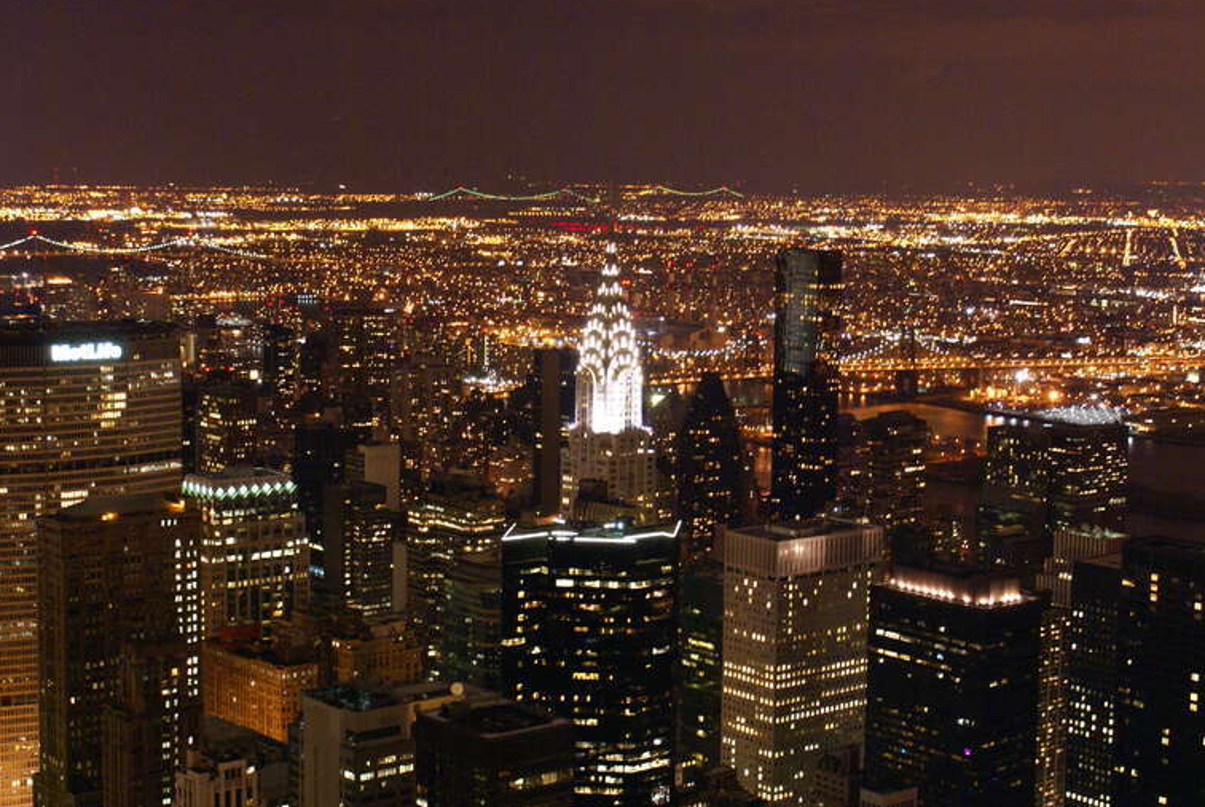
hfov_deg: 35.9
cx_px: 620
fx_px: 1861
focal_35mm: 56
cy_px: 390
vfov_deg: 24.5
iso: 800
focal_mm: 35
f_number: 5.6
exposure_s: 1/1.25
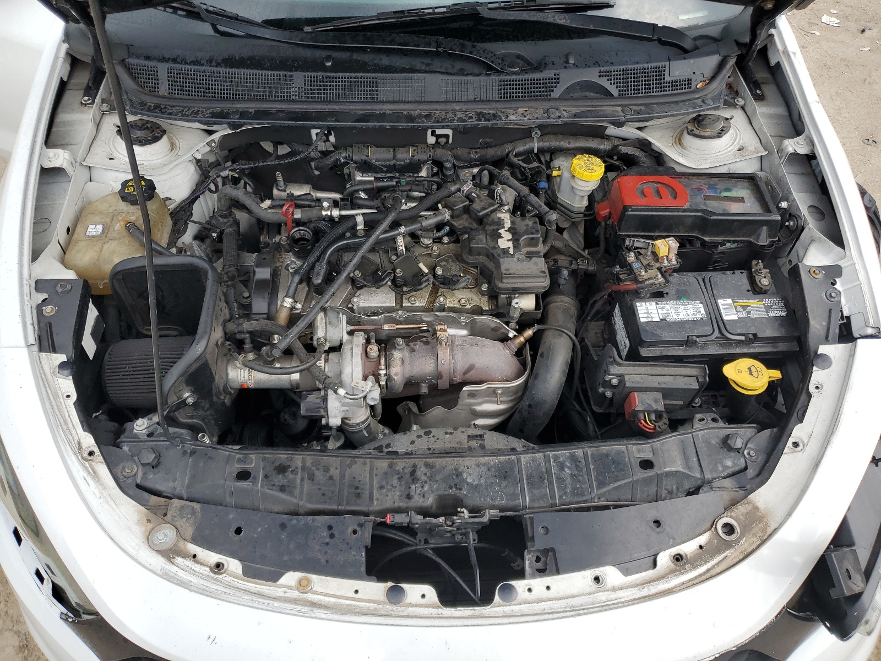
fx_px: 662
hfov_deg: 67.3
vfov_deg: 53.1
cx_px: 440
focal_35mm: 26
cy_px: 330
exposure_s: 1/1111
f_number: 1.5
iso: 50
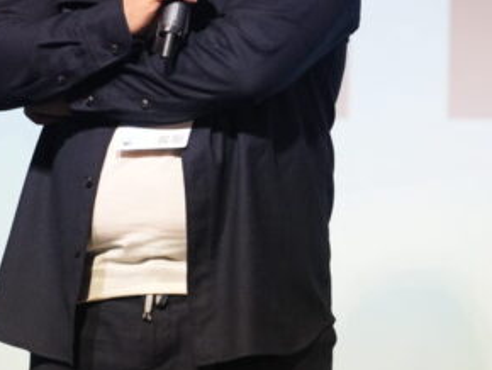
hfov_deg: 6.8
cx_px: 360
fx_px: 4126
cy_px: -50
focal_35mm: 290
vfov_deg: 5.1
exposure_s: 1/125
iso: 2000
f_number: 2.8
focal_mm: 109.4
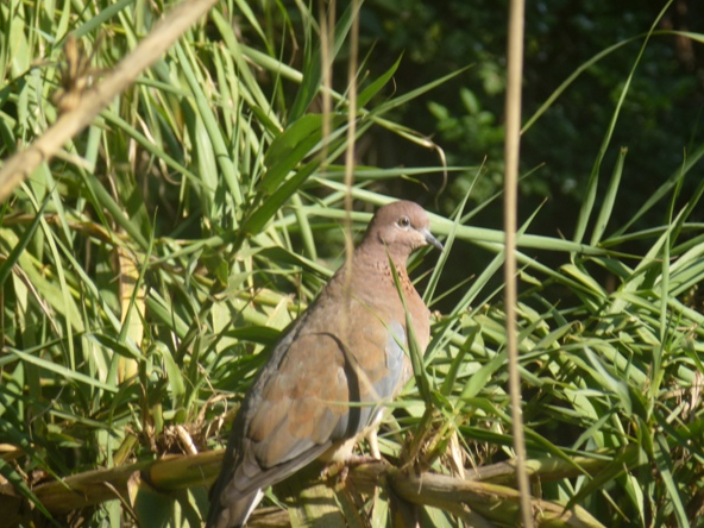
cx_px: 370
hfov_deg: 4.8
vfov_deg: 3.6
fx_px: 8440
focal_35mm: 415
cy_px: 271
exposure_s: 1/125
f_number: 5.9
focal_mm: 68.8
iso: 100
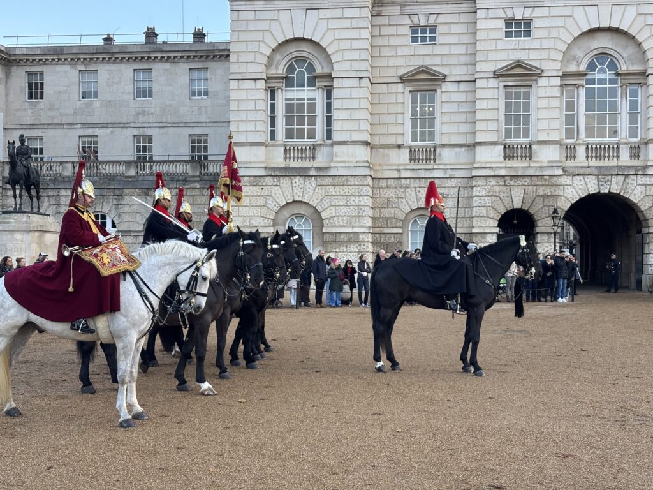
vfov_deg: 28.0
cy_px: 245
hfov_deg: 36.8
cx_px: 326
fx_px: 981
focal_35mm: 52
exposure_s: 1/246
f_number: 1.6
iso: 32
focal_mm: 5.96
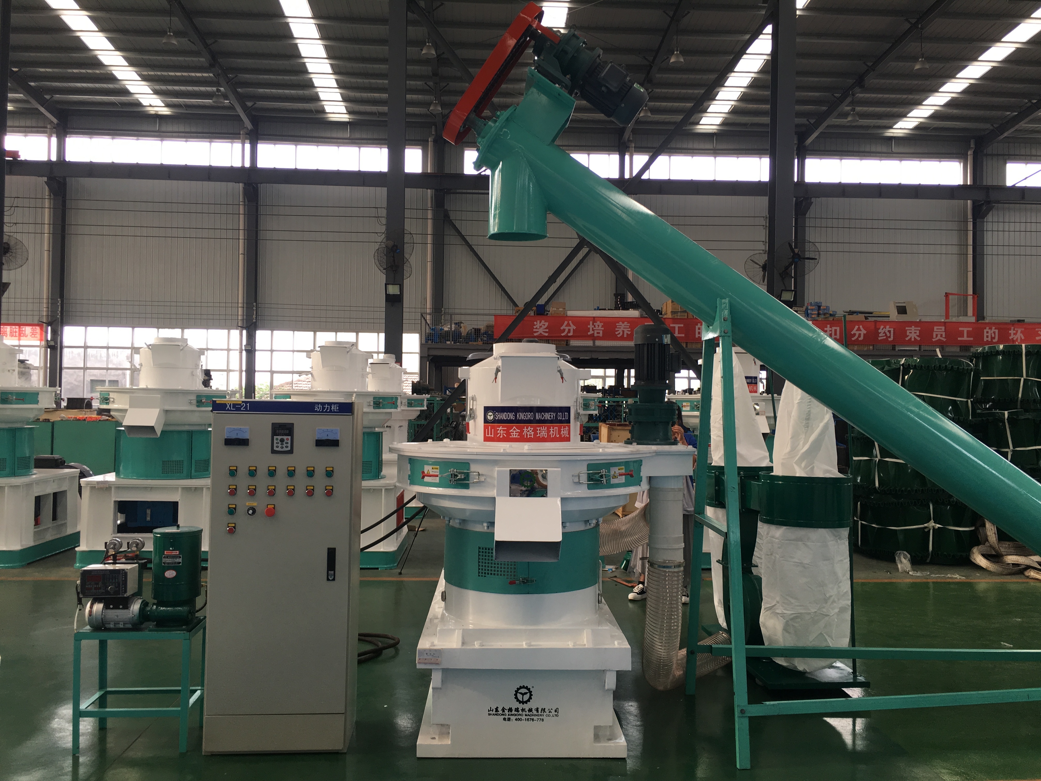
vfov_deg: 48.2
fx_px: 872
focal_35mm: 29
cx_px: 520
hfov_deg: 61.7
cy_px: 390
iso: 32
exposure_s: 1/50
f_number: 2.2
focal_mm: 4.15
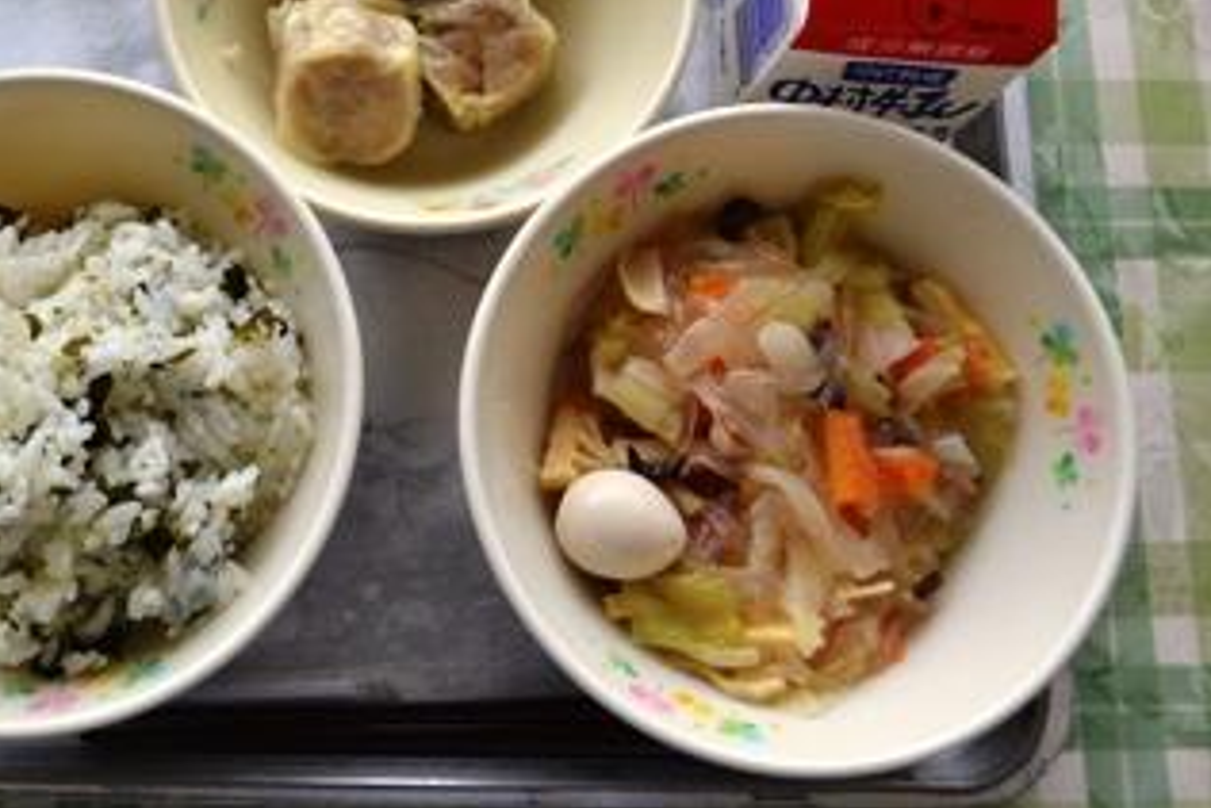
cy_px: 255
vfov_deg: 26.3
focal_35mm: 51
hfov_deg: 38.5
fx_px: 1716
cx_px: 418
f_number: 5.6
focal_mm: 24
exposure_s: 1/125
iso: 180
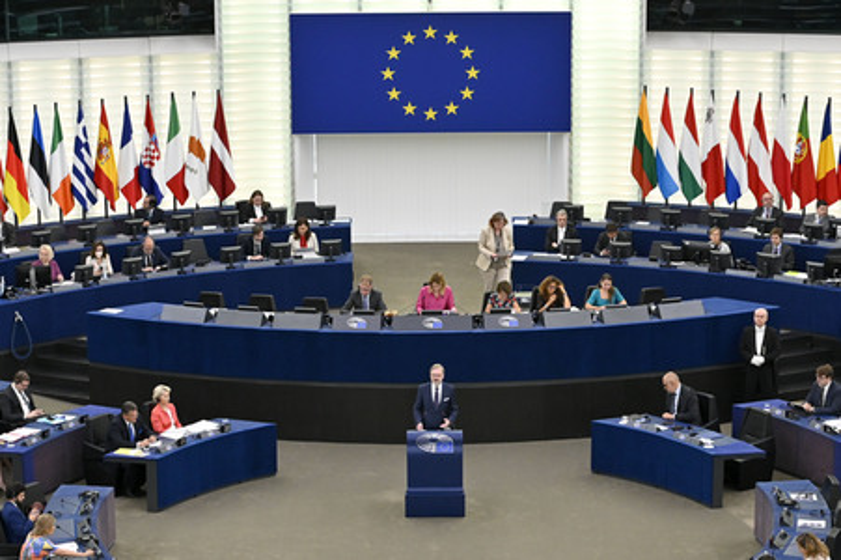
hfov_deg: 28.9
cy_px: 280
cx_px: 420
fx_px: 1634
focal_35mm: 70
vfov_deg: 19.4
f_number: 2.8
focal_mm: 70
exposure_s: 1/800
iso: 2500
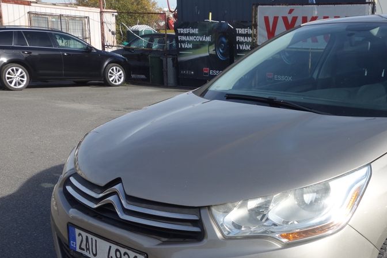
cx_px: 313
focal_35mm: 50
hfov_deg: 38.0
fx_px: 537
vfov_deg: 26.7
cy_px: 187
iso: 125
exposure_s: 1/320
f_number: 5.6
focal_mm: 10.4
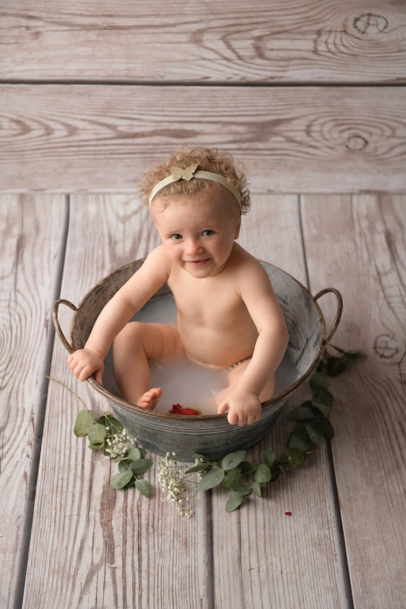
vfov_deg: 28.8
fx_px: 1184
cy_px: 304
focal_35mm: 70
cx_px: 203
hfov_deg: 19.5
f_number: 3.5
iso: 200
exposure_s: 1/200
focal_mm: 70
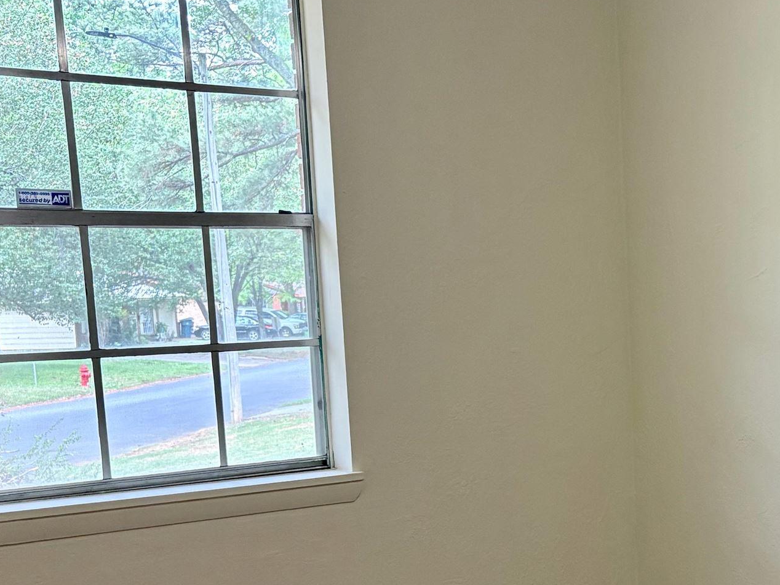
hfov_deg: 29.0
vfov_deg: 22.9
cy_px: 493
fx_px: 1420
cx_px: 755
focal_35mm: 63
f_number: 1.6
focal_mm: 5.96
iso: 160
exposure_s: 1/120
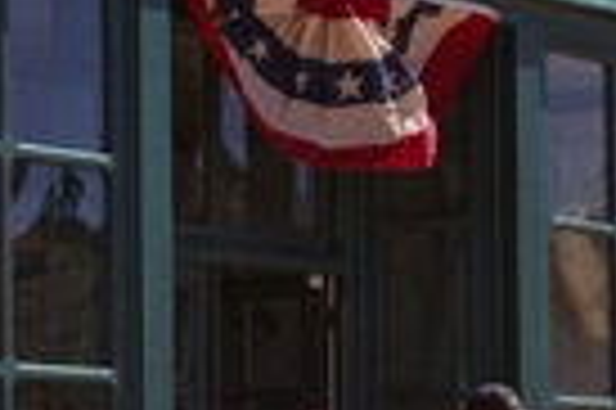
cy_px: 83
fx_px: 3196
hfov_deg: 10.2
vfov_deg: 7.3
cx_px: 1196
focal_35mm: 187
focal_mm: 25
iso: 800
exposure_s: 1/2000
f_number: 5.6
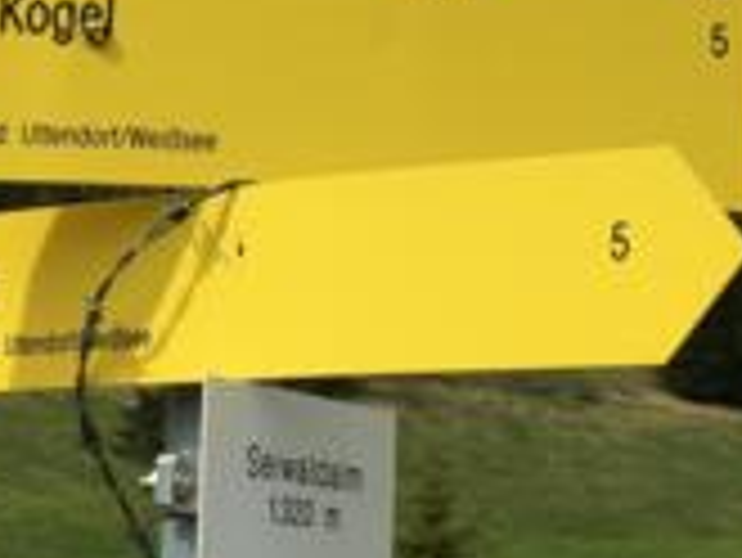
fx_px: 2209
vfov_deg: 14.3
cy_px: 418
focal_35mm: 103
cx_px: 106
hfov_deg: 18.8
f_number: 2.2
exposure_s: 1/5650
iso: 32
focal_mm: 4.15
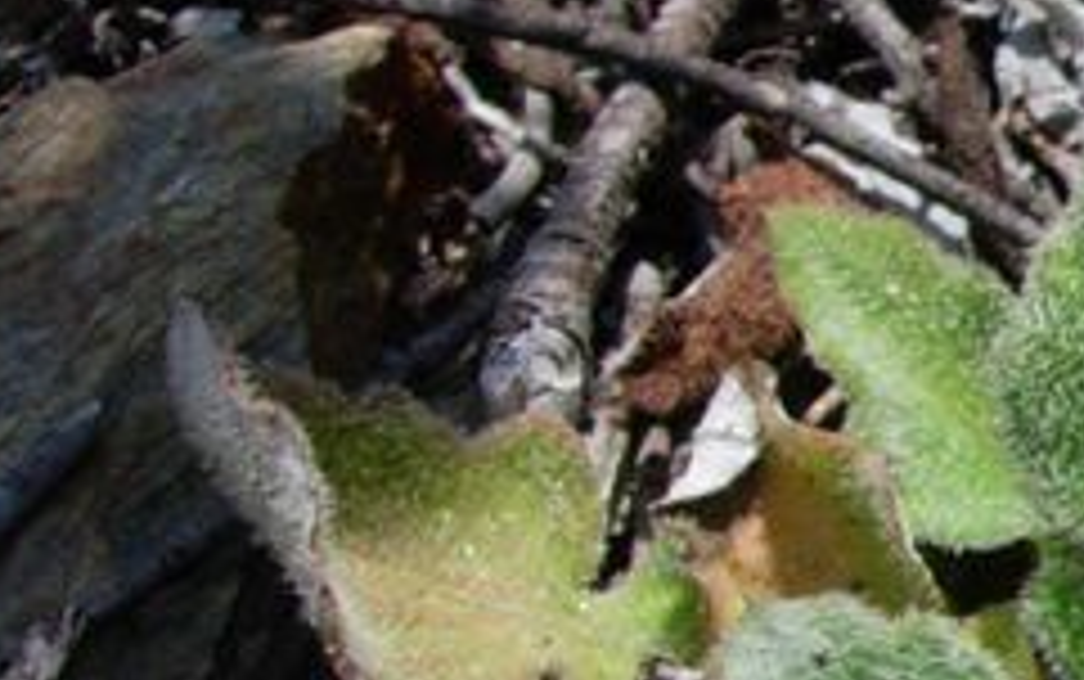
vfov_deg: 7.9
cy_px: 500
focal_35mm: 167
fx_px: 4937
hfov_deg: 11.3
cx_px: 2199
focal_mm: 7.8
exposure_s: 1/724
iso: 64
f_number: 4.8
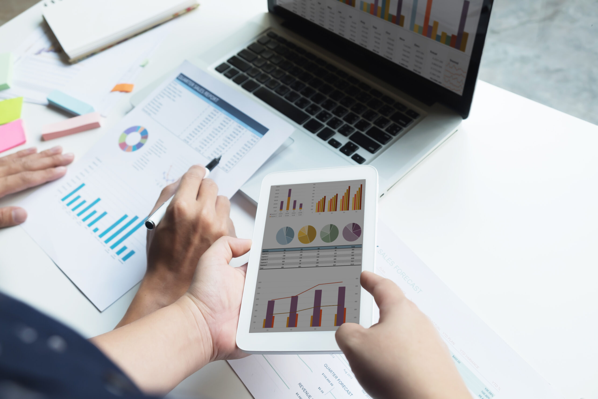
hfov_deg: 53.1
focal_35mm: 36
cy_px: 200
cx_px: 299
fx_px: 598
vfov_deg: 36.9
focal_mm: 24.3
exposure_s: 1/120
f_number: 4.5
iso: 200
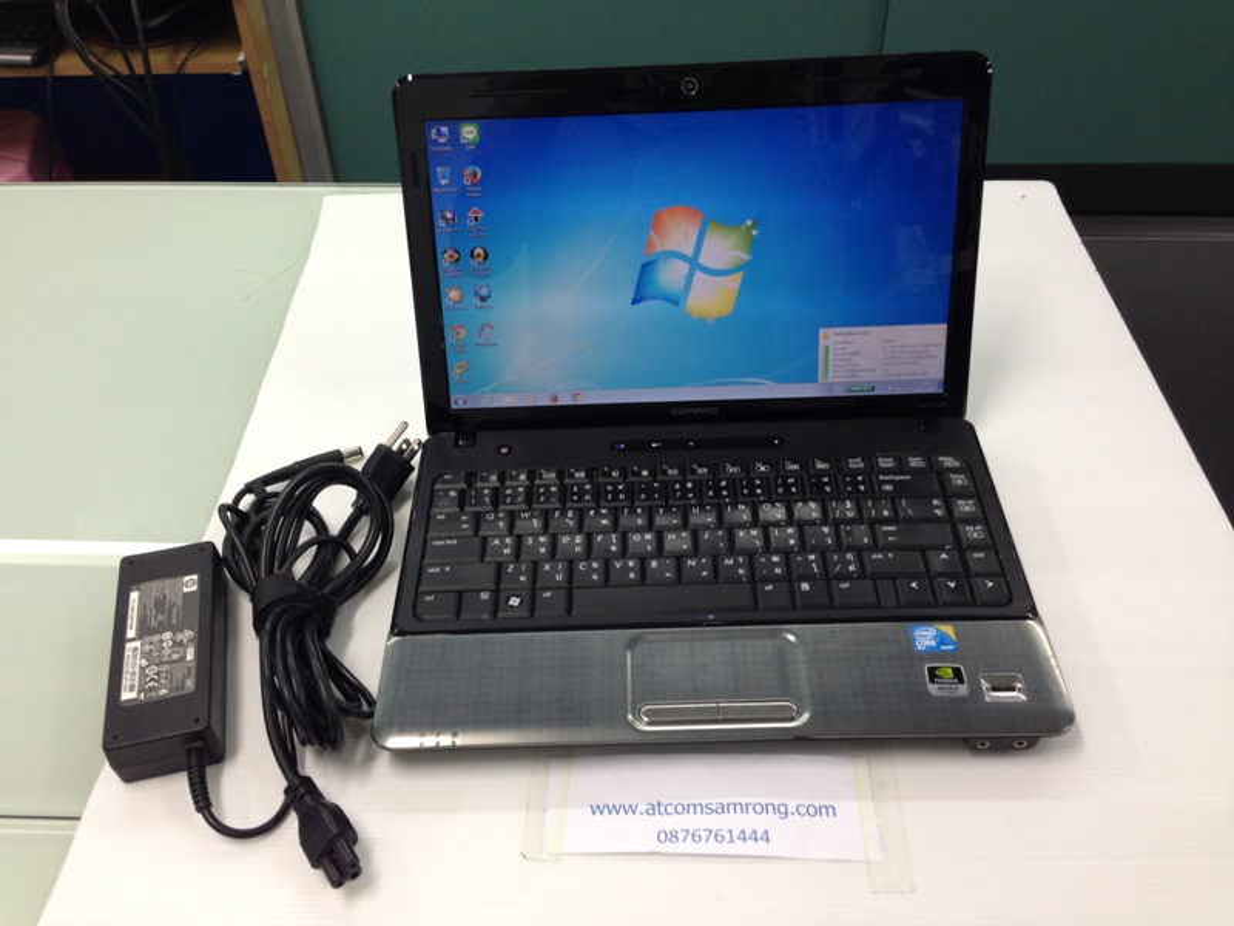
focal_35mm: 33
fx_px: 1176
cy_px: 463
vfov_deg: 42.9
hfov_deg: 55.4
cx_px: 617
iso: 80
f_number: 2.4
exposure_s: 1/20
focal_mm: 4.12
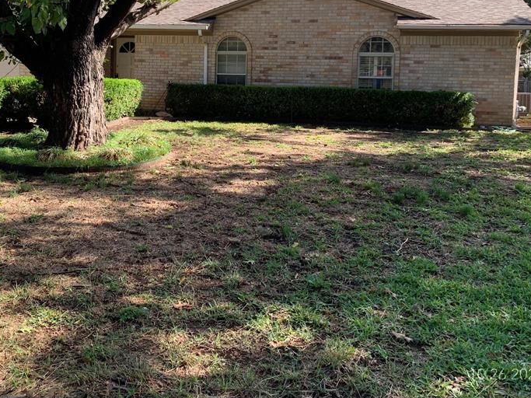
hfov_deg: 47.2
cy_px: 117
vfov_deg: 36.2
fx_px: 598
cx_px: 180
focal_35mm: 39
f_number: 1.8
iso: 25
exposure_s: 1/441
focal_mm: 4.25
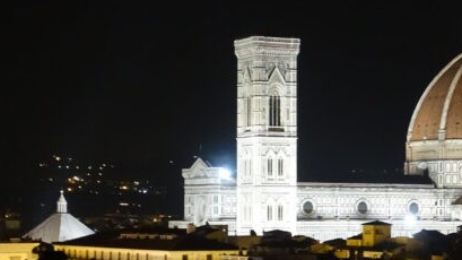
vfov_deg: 9.6
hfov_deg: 17.0
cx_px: 321
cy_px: 150
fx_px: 1543
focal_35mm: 126
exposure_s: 1/13
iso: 3200
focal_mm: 23.53
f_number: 2.8
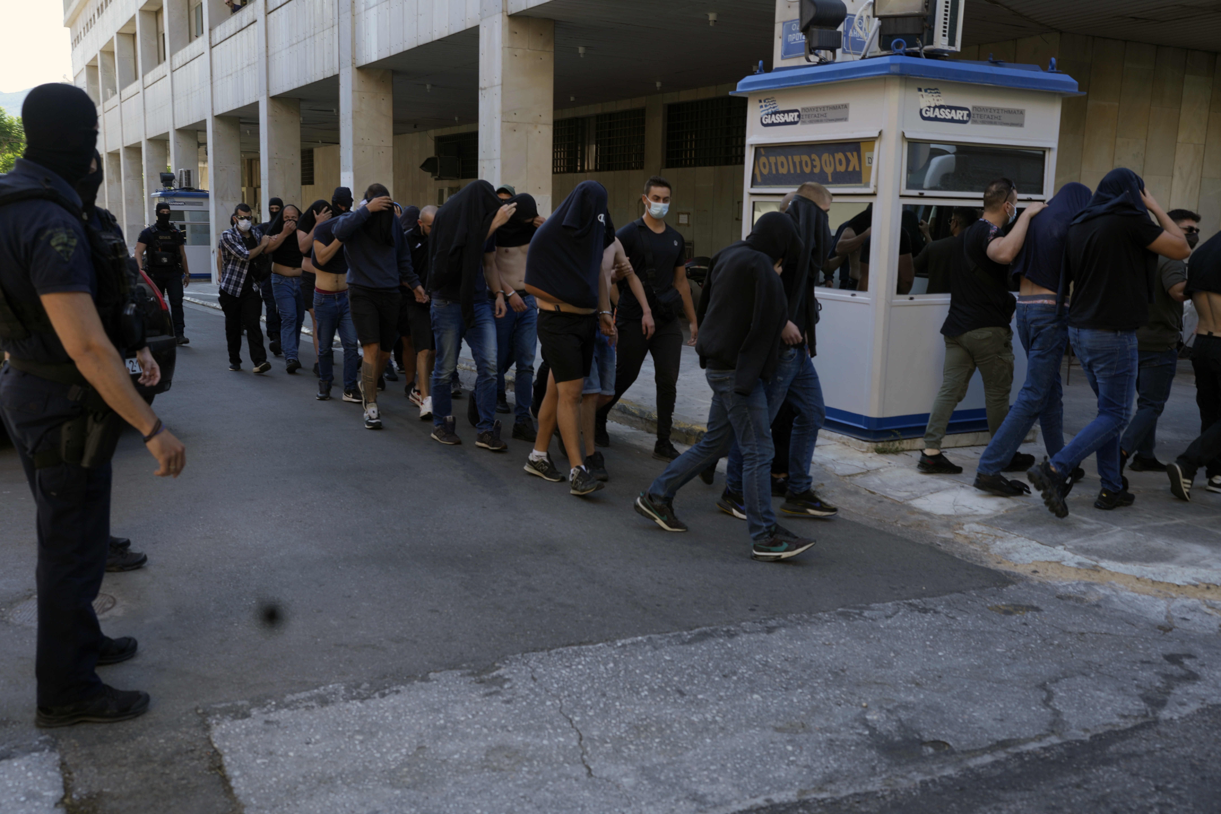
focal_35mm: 35
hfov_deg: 54.4
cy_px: 407
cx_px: 610
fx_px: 1187
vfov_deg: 37.9
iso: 160
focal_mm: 35
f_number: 5
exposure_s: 1/250
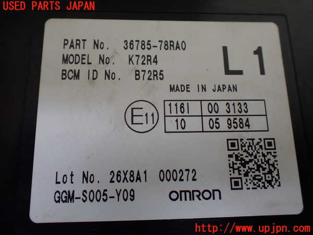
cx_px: 156
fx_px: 271
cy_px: 118
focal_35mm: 30
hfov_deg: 60.0
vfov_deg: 46.8
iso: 160
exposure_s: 1/125
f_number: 2.3
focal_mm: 5.4
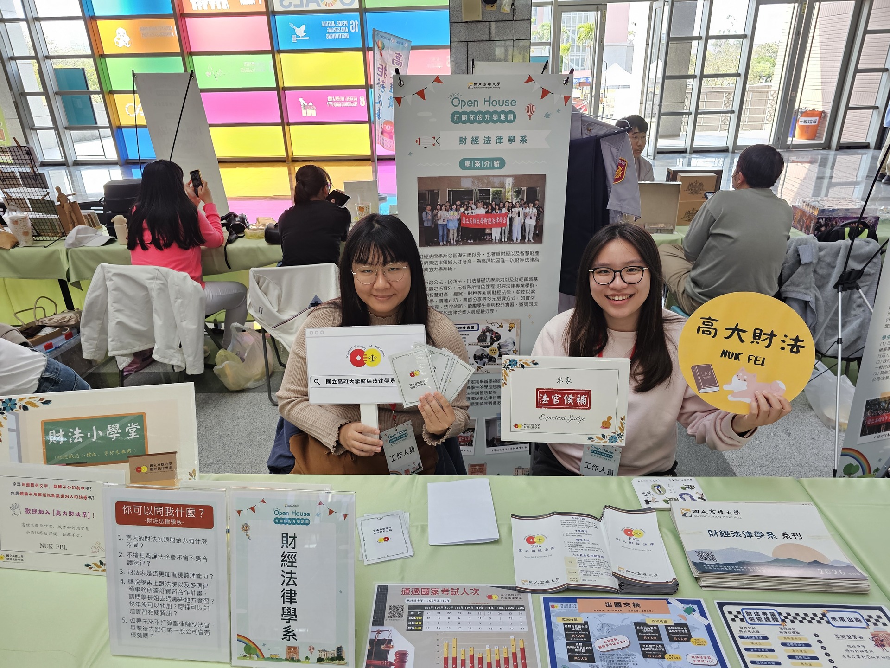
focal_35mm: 23
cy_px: 334
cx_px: 445
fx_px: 591
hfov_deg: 73.9
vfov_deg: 58.9
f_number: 1.7
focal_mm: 6.3
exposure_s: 1/120
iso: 160
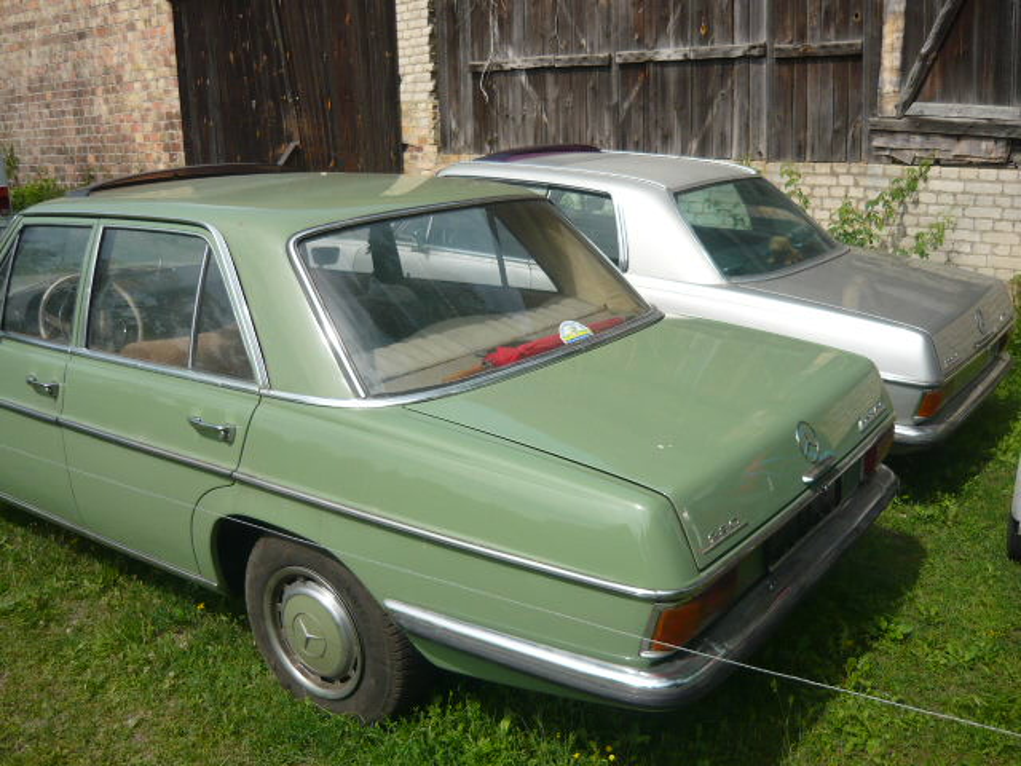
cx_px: 510
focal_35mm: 33
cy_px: 383
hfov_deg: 55.4
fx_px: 973
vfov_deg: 42.9
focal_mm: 5.5
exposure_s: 1/250
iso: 100
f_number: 8
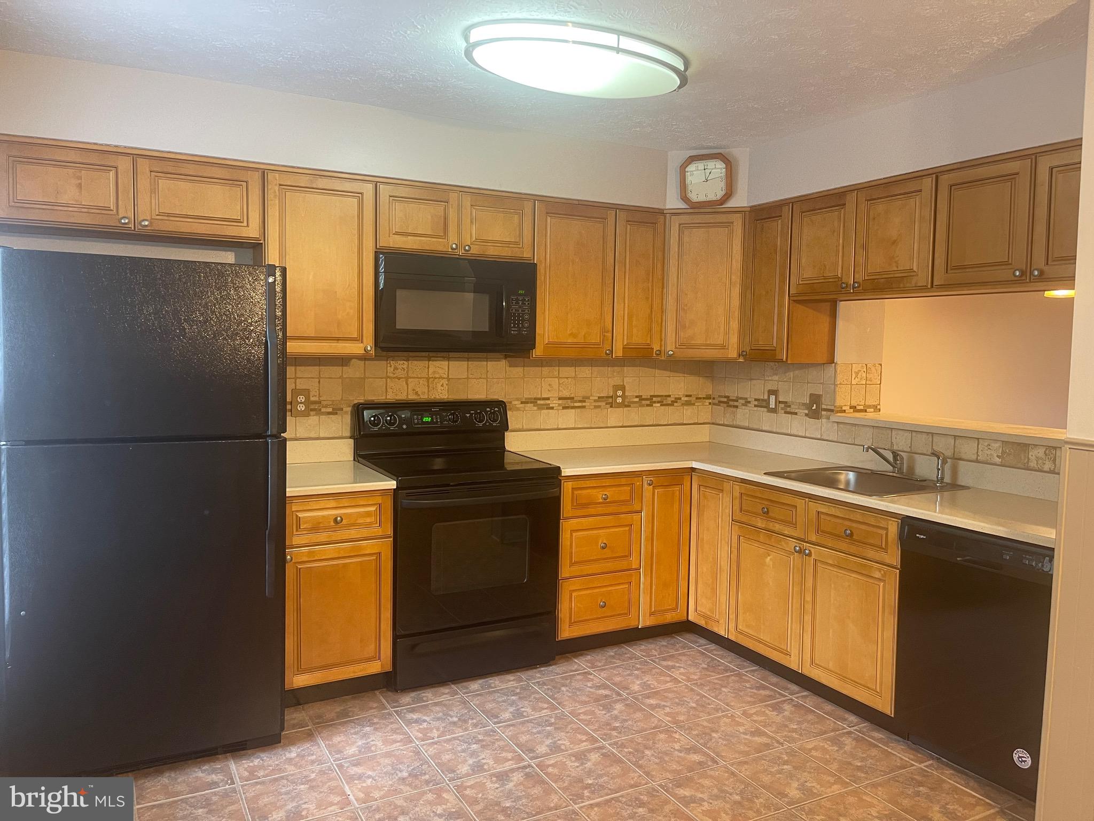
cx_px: 547
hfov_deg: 69.4
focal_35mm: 25
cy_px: 410
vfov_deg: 54.9
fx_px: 790
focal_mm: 5.1
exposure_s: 1/60
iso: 200
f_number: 1.6
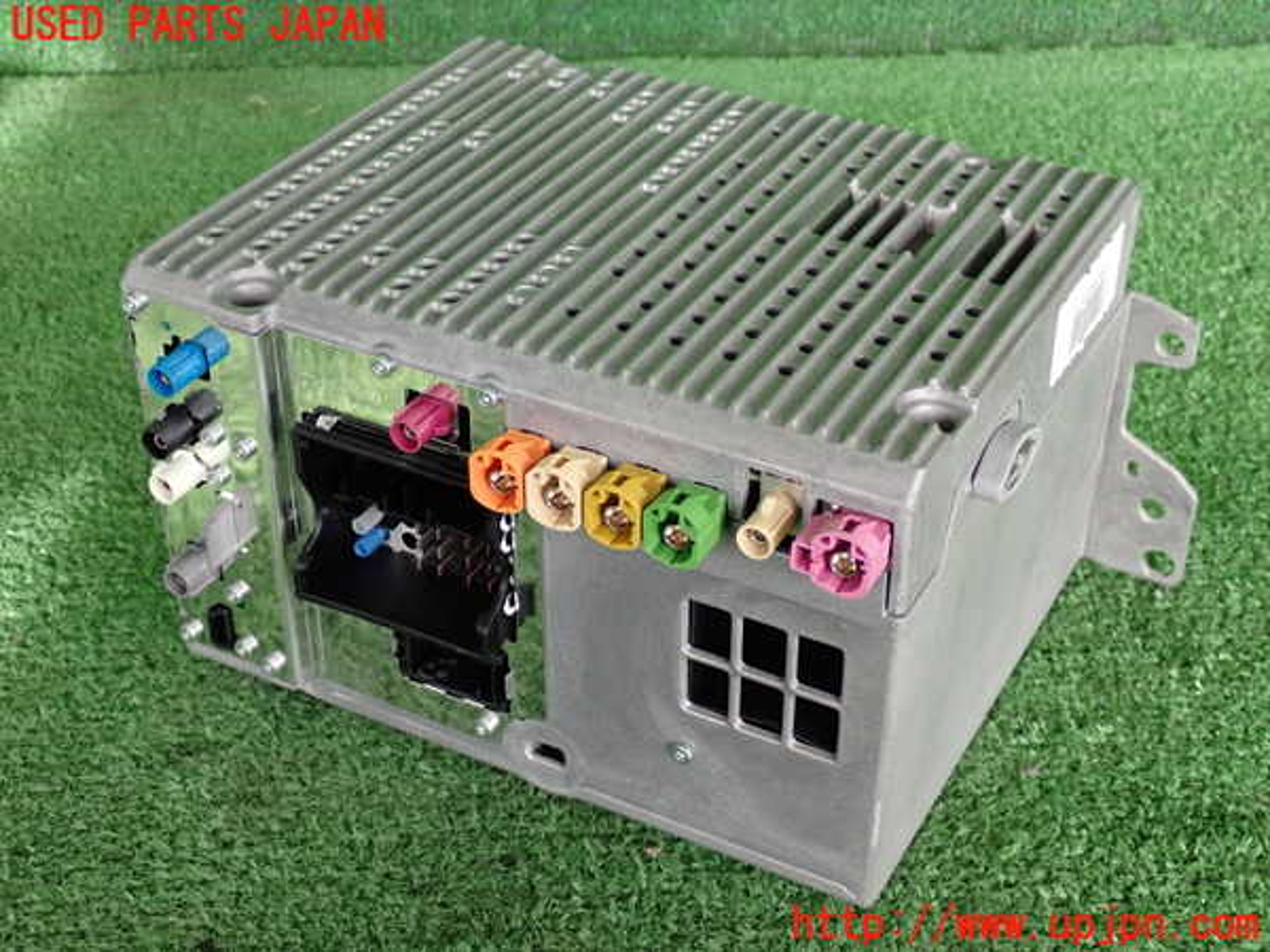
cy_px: 476
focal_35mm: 54
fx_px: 1981
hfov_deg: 35.5
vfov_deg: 27.0
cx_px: 635
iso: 500
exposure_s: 1/125
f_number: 3.3
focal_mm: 9.65
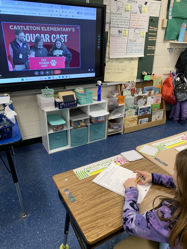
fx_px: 187
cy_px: 124
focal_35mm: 26
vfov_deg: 67.3
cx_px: 94
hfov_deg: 53.1
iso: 100
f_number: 1.8
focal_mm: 4.25
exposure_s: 1/60
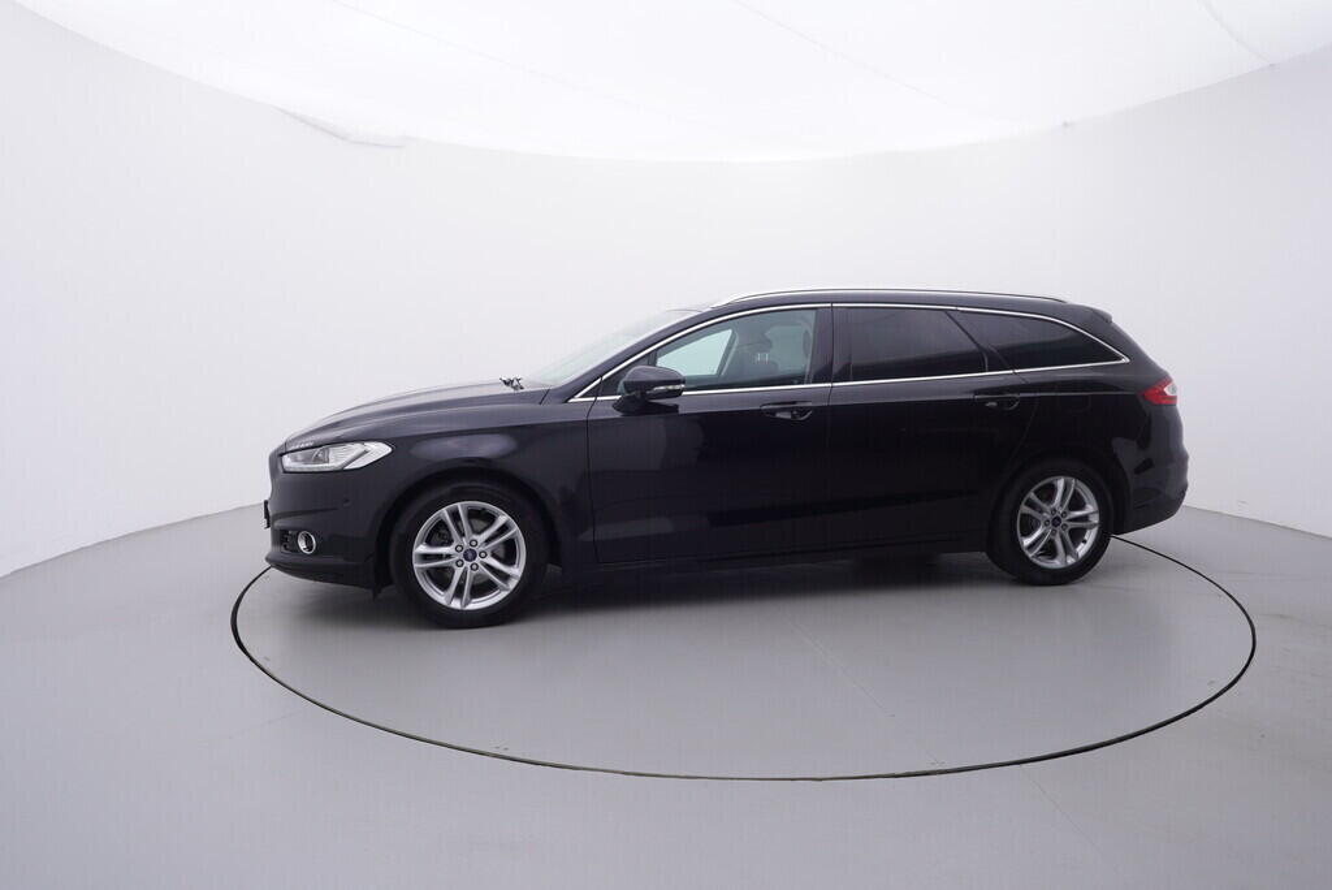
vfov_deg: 56.2
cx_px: 666
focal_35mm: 22
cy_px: 445
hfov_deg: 77.3
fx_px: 833
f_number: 5
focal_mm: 15
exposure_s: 1/80
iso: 200
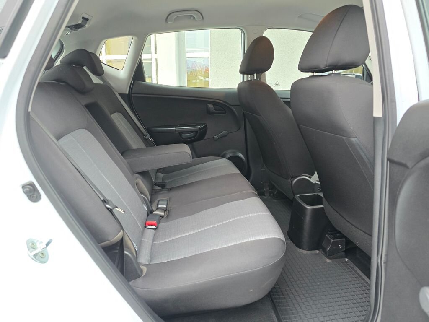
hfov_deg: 73.9
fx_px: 285
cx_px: 214
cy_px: 161
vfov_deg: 58.9
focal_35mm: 23
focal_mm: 6.3
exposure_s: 1/120
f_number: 1.7
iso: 800
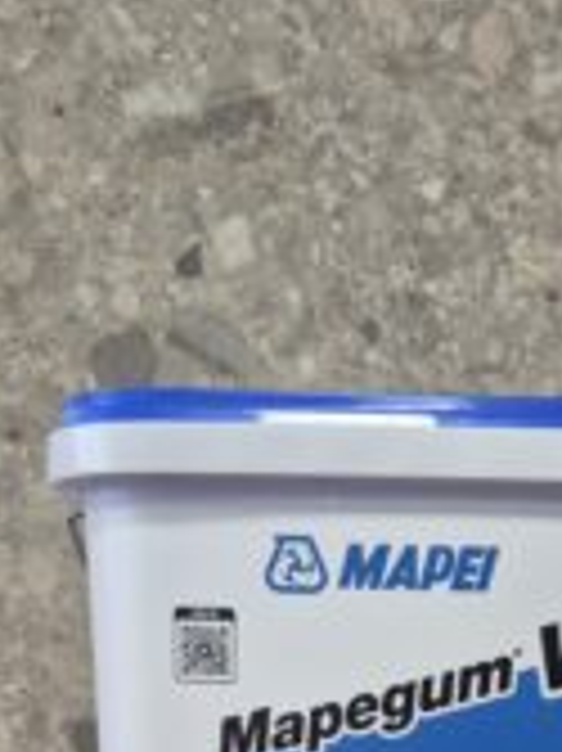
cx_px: 450
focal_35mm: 55
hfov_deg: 26.1
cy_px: 842
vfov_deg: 30.9
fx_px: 1192
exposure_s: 1/100
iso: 320
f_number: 1.8
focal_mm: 5.4
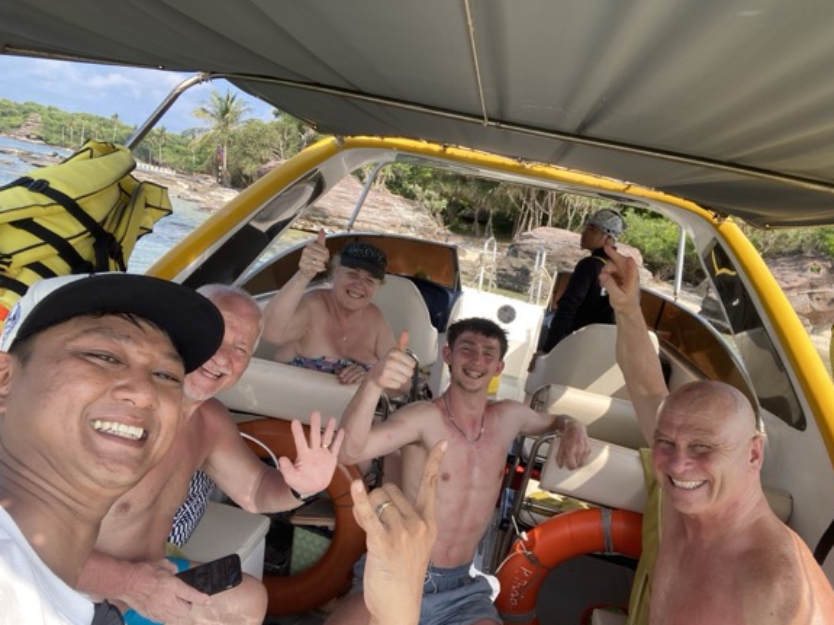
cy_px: 323
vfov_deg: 56.8
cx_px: 426
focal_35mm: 24
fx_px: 578
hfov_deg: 71.6
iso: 25
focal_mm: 2.71
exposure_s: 1/252
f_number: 2.2
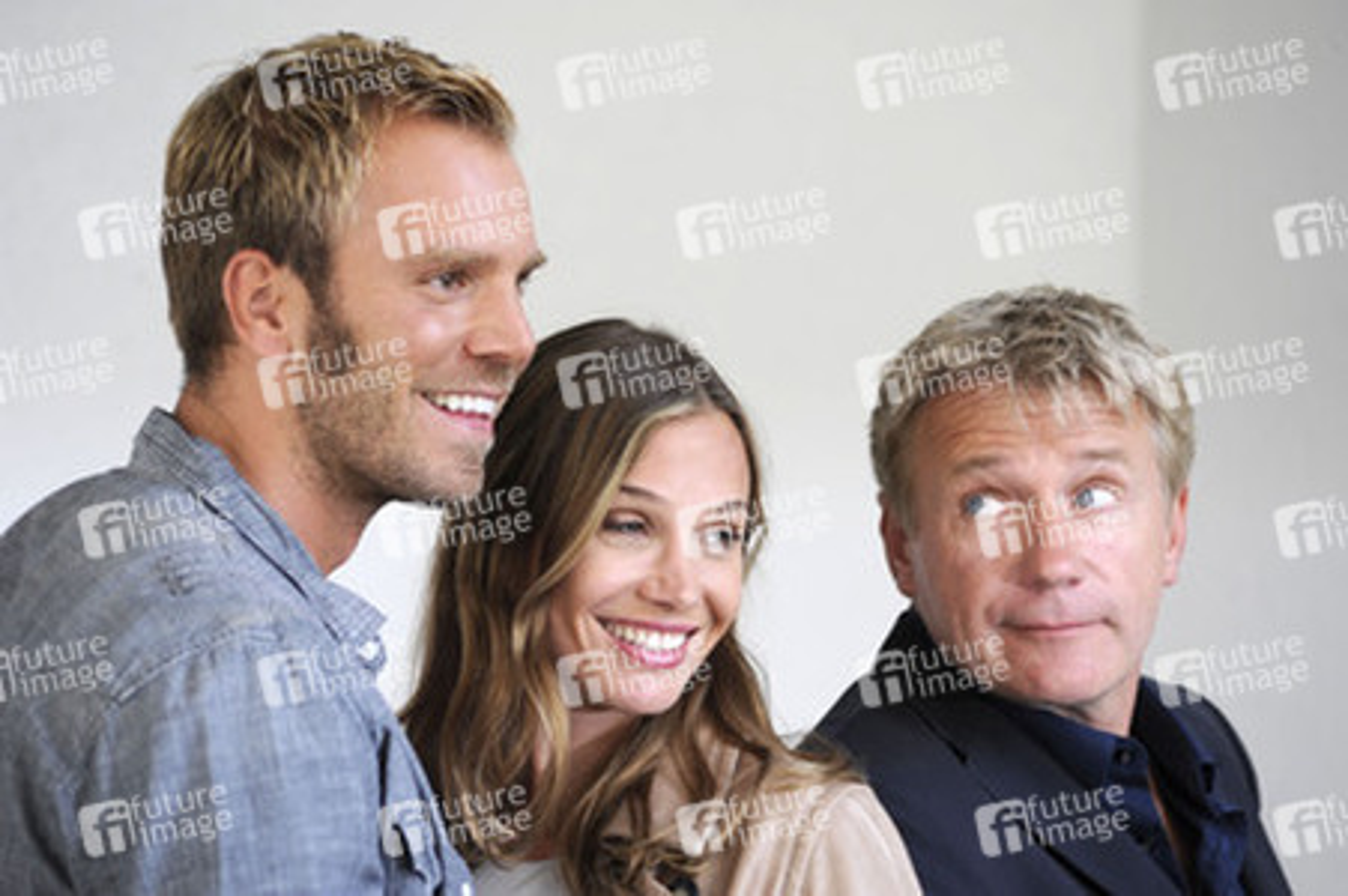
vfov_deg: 7.2
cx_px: 674
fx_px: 7109
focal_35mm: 190
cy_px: 448
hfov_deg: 10.8
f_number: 5.6
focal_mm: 190
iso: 500
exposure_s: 1/160
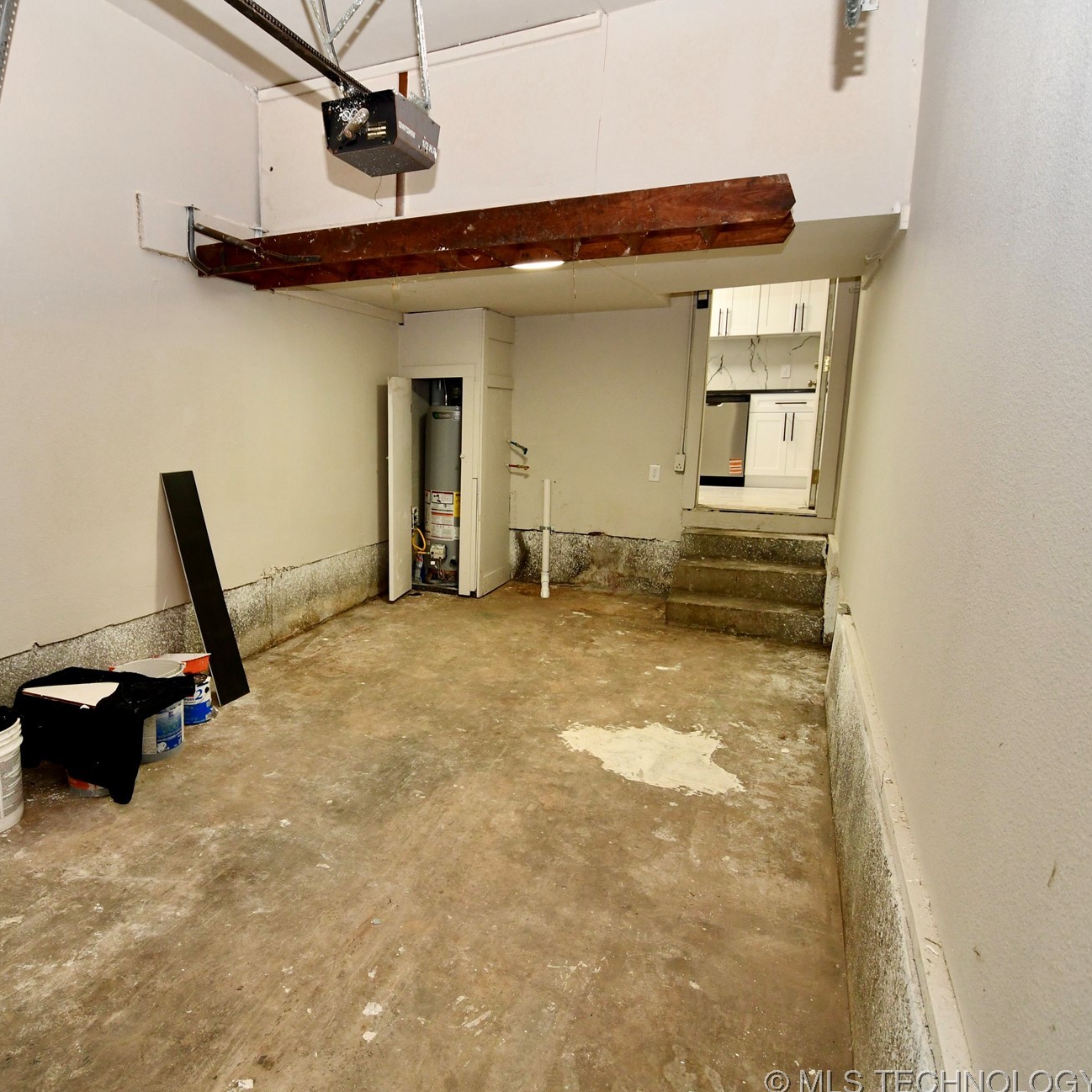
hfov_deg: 73.3
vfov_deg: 74.8
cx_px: 397
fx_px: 714
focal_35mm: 20
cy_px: 545
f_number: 4
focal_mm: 10
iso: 800
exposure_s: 1/60
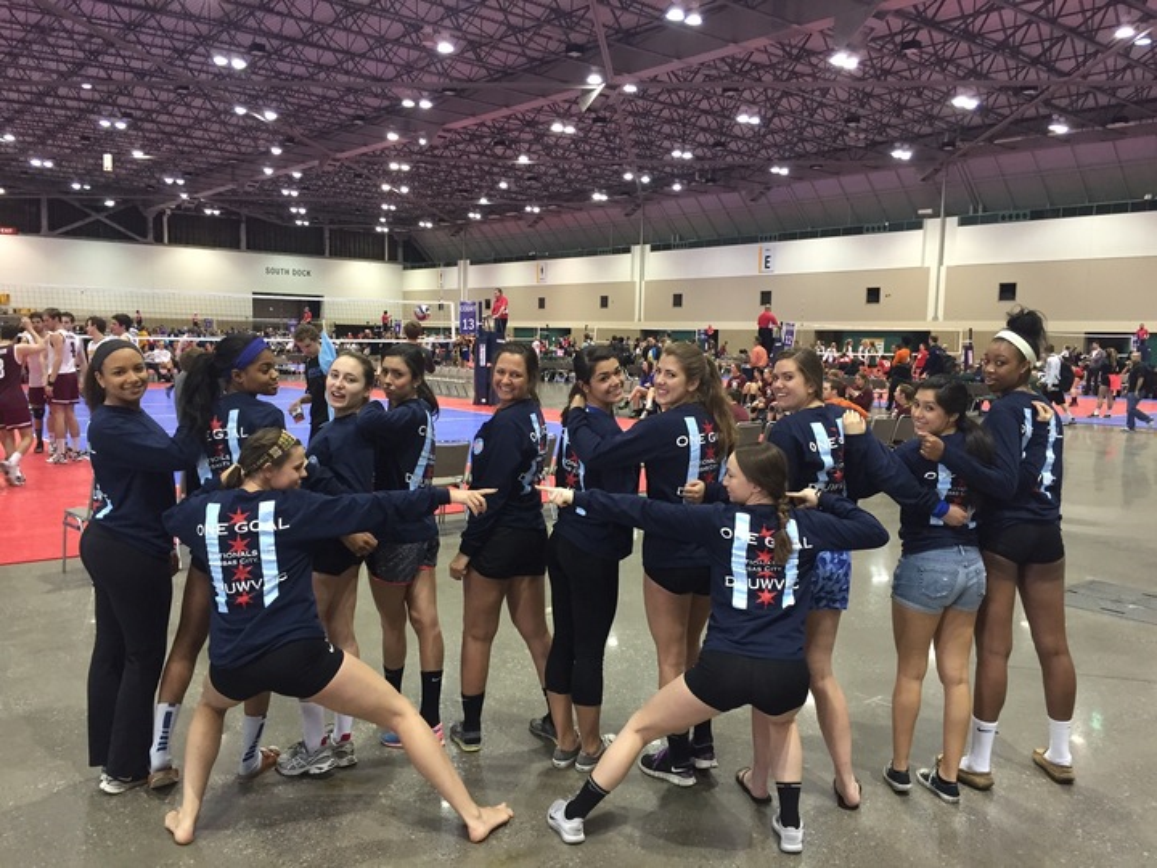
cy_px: 434
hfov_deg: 61.7
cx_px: 578
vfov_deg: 48.2
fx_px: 969
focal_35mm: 29
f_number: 2.2
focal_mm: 4.15
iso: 100
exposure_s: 1/30
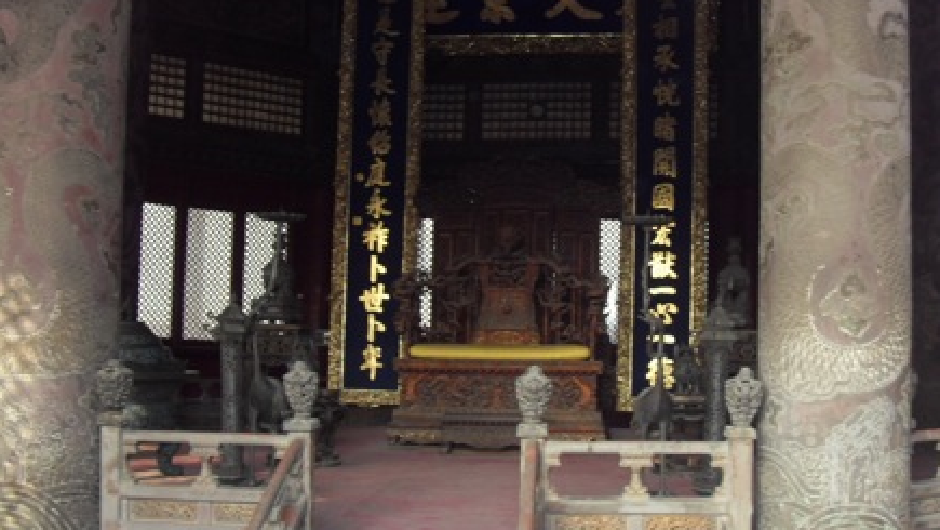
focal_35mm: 43
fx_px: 1072
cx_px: 471
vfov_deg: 27.7
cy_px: 301
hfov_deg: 47.3
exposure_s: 1/45
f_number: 3.5
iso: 160
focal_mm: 6.6
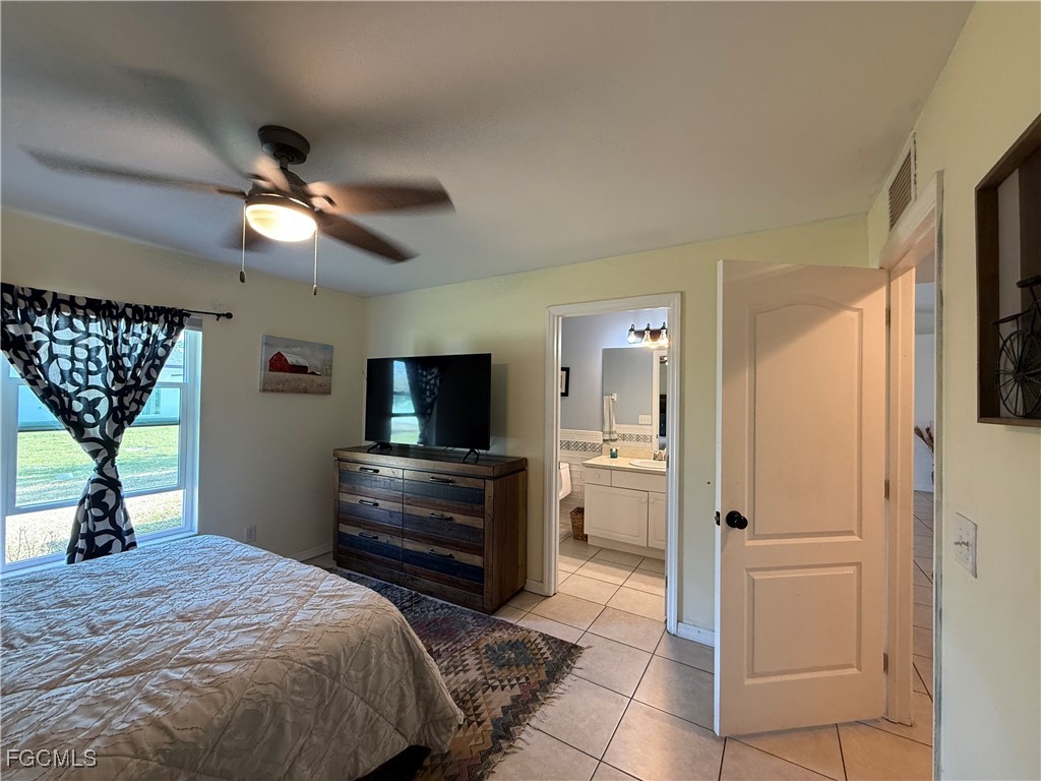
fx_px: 421
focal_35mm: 14
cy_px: 390
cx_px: 520
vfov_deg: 85.7
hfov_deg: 102.1
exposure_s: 1/60
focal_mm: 2.22
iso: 200
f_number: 2.2
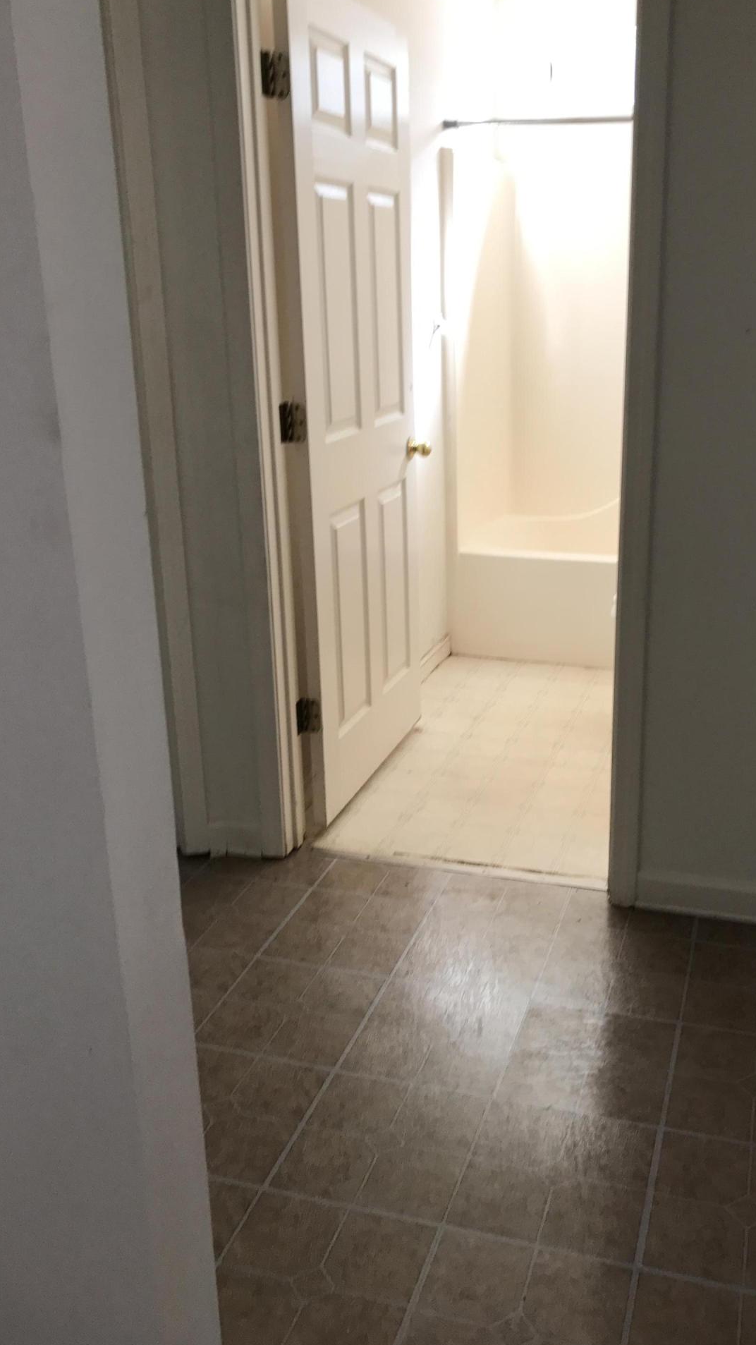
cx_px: 491
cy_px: 650
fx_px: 1141
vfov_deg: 61.0
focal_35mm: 32
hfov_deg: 36.4
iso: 25
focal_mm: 3.99
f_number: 1.8
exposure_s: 1/60
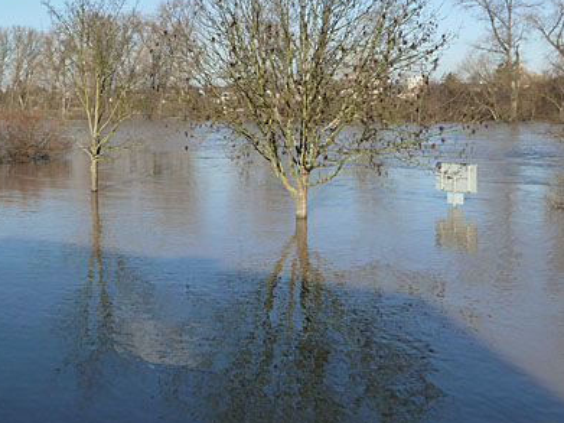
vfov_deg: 31.3
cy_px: 144
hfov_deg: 40.0
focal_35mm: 46
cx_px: 137
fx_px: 749
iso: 125
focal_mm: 5
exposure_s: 1/500
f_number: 4
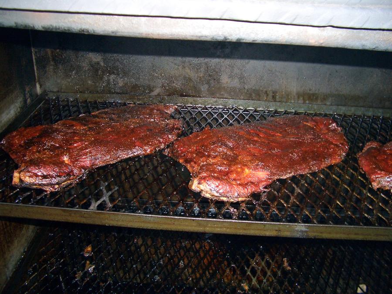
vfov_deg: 40.7
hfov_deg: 52.6
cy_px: 147
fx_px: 396
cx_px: 196
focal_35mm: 35
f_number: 2.6
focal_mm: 5.8
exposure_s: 1/60
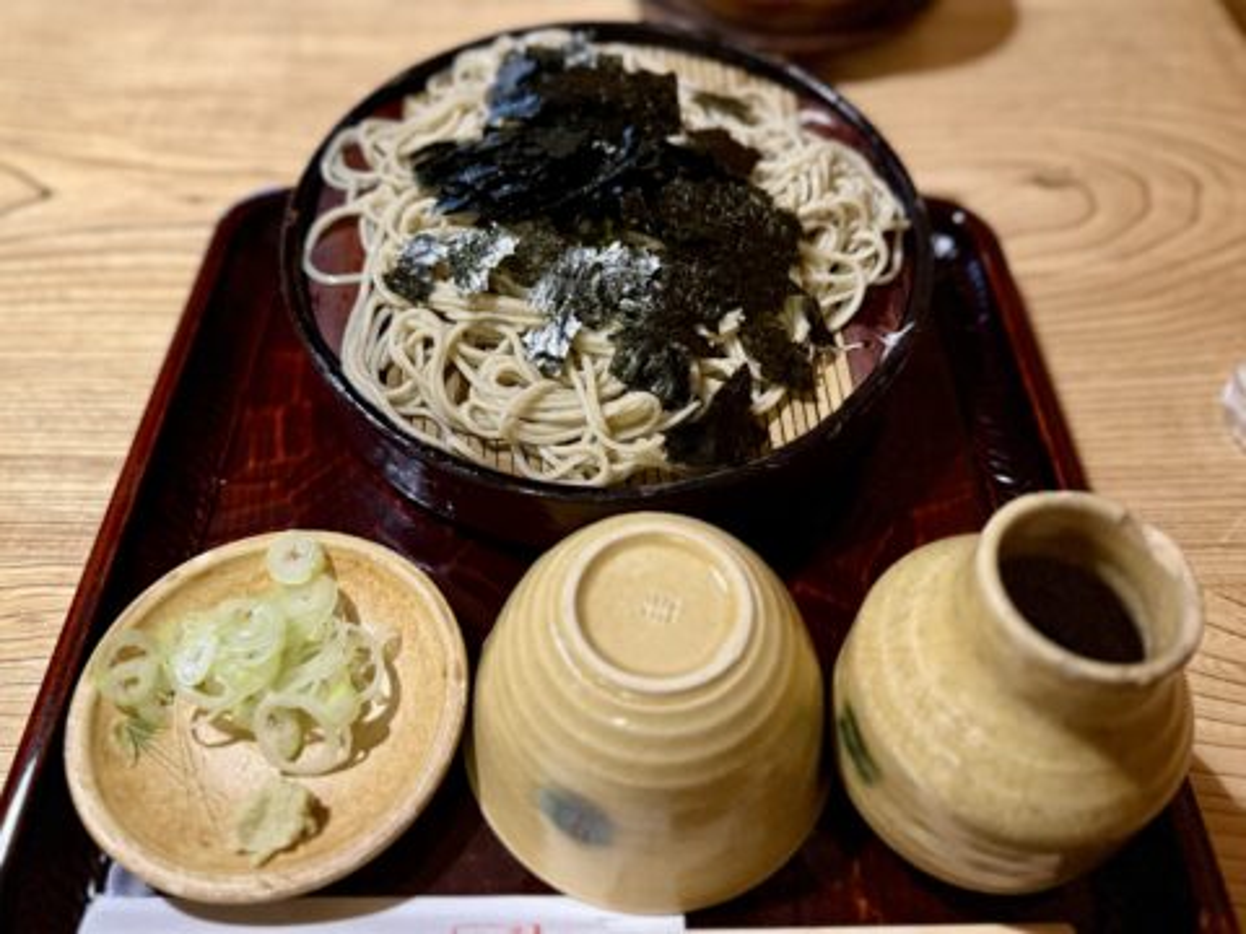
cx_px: 623
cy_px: 467
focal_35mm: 24
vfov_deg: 56.8
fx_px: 864
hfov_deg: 71.6
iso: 1000
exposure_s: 1/25
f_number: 1.78
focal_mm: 6.76
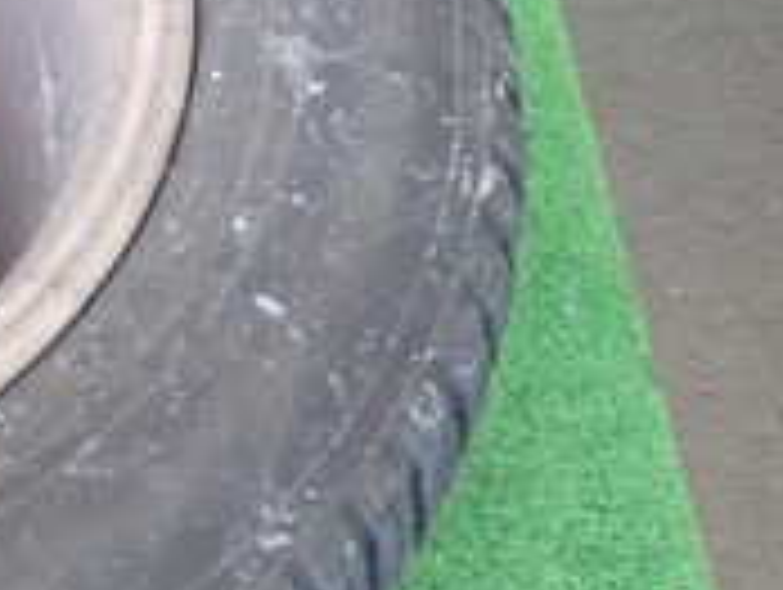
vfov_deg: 17.2
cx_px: -518
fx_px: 1948
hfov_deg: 18.9
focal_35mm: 86
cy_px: 221
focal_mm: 4.5
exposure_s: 1/30
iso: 250
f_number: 2
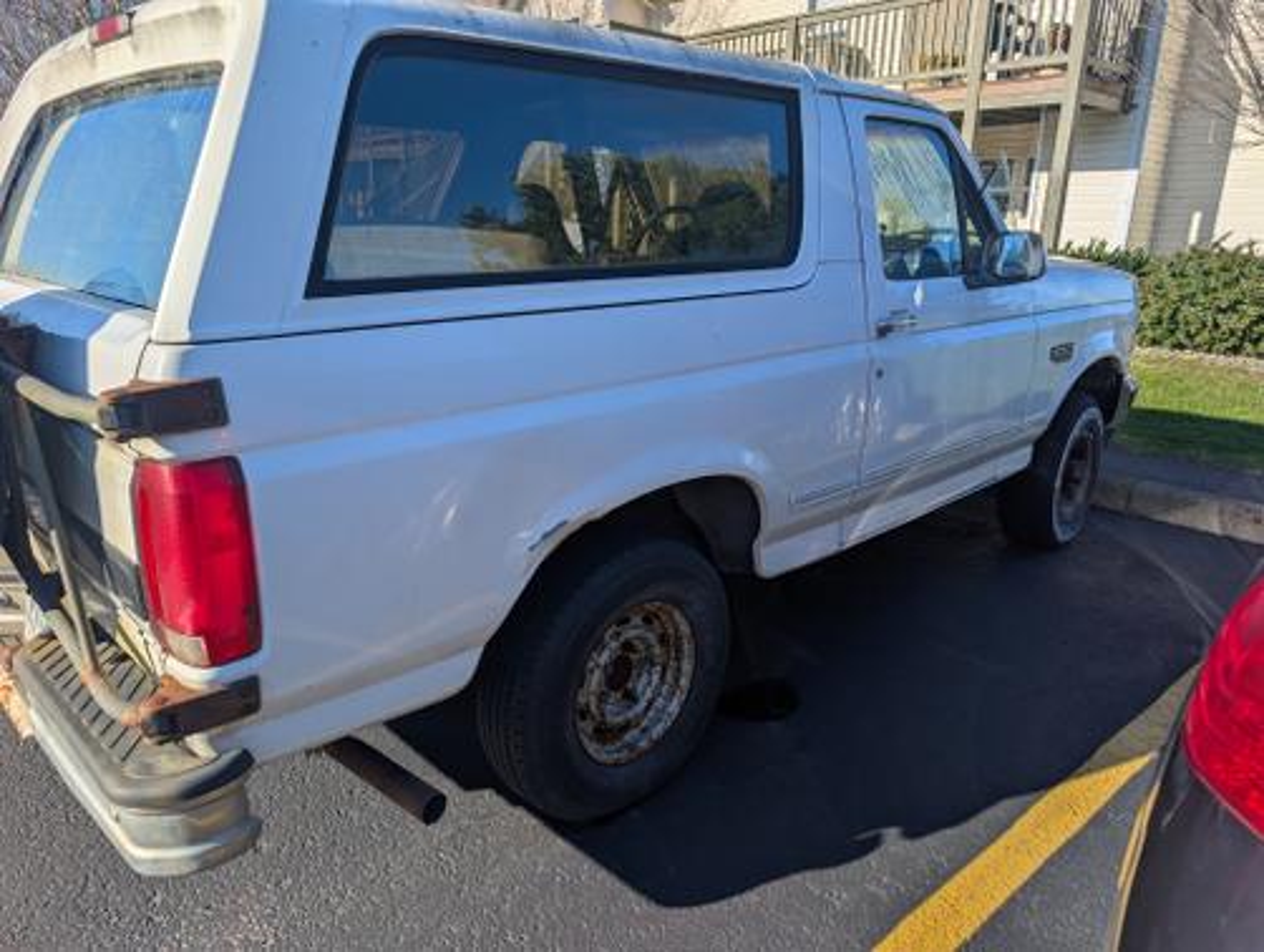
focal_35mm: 24
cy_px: 476
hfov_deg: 71.5
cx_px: 632
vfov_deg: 56.9
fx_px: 878
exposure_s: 1/1368
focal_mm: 6.9
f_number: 1.68
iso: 18
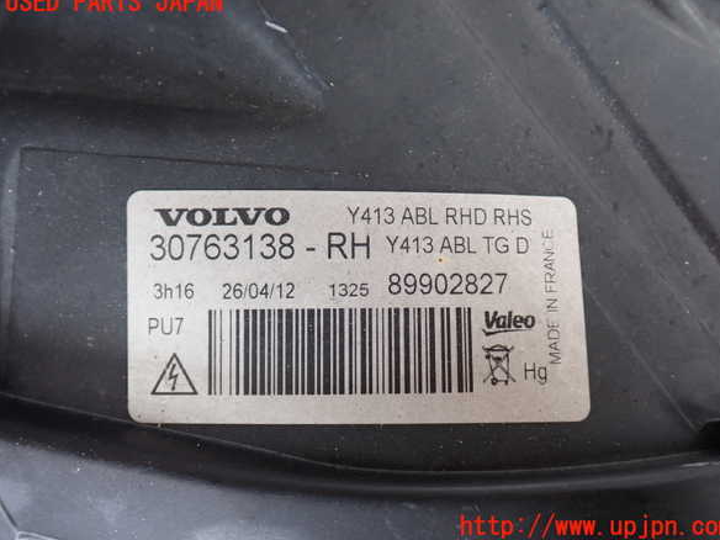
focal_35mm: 37
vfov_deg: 38.7
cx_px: 369
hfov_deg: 50.1
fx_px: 770
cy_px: 265
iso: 250
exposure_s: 1/40
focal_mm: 6.37
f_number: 2.5
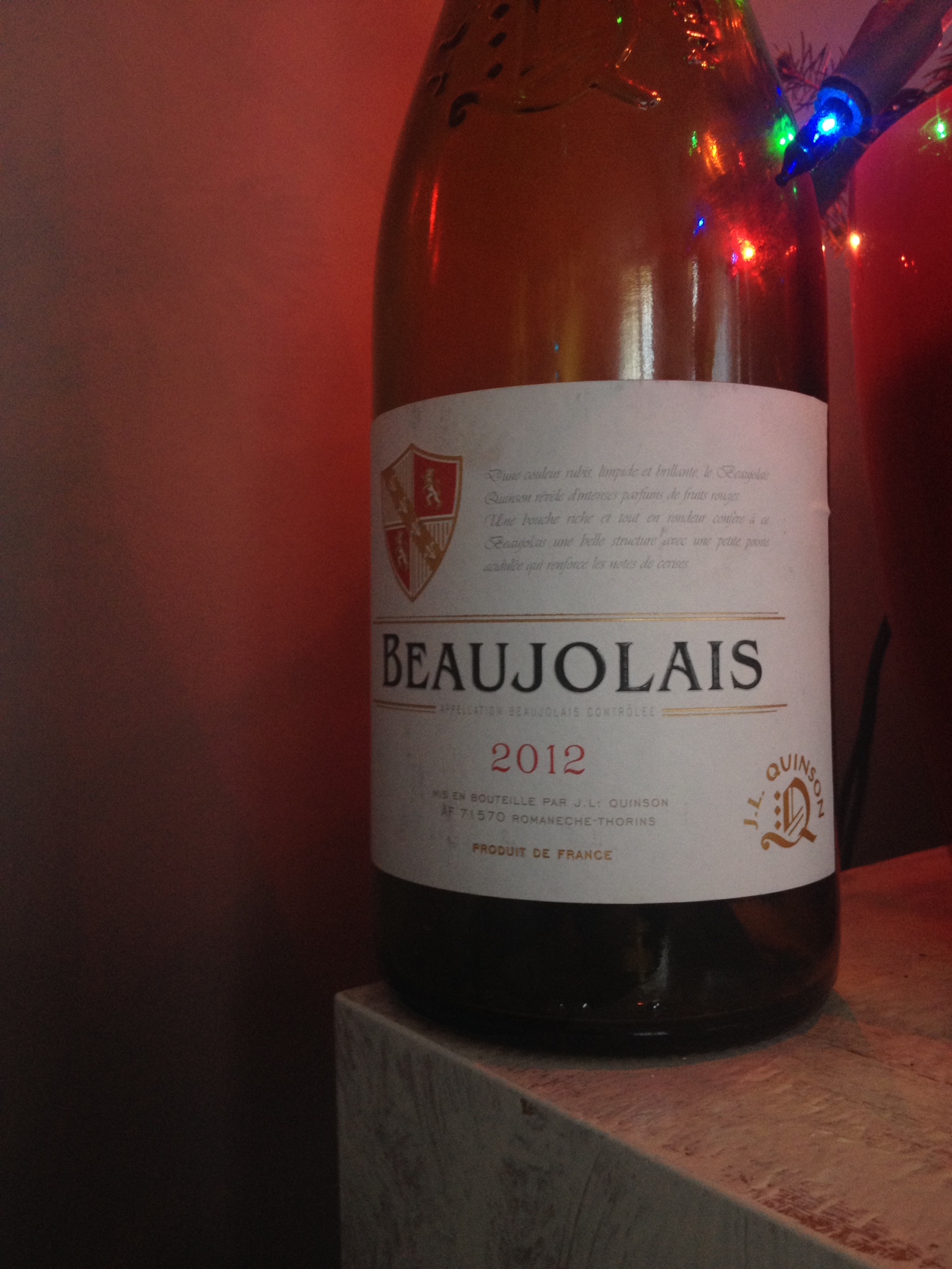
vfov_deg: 52.6
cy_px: 634
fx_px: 1283
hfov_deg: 40.7
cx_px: 476
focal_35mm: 35
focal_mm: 4.28
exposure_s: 1/20
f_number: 2.4
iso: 125
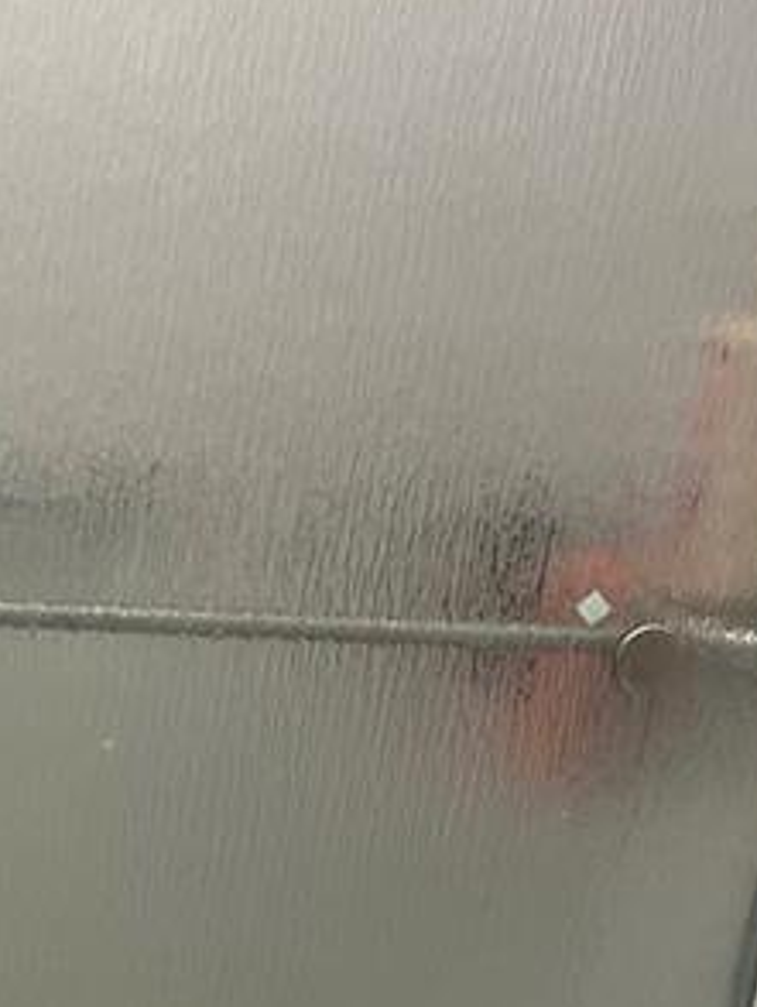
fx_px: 3086
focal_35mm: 106
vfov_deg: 16.8
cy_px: 1521
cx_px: -336
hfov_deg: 13.3
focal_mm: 5.7
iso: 100
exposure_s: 1/120
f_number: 1.5
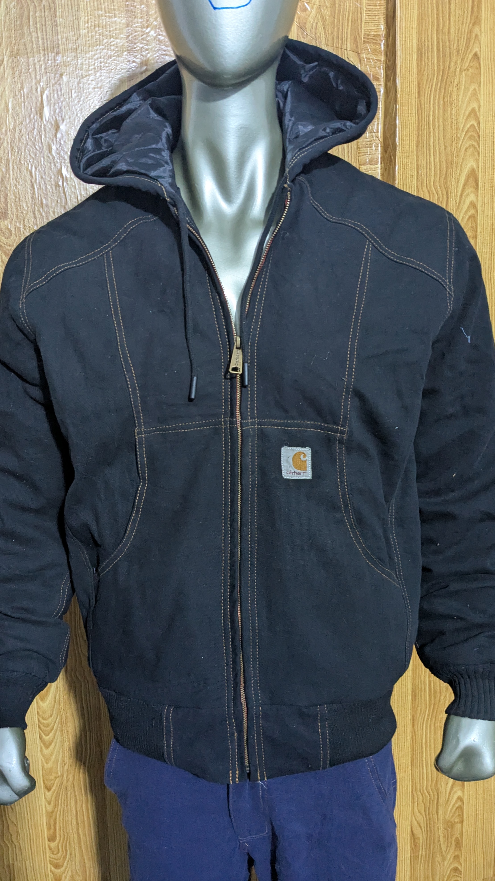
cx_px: 219
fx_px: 700
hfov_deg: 38.9
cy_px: 437
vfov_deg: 64.3
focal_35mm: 30
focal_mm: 4.38
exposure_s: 1/50
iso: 517
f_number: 1.73
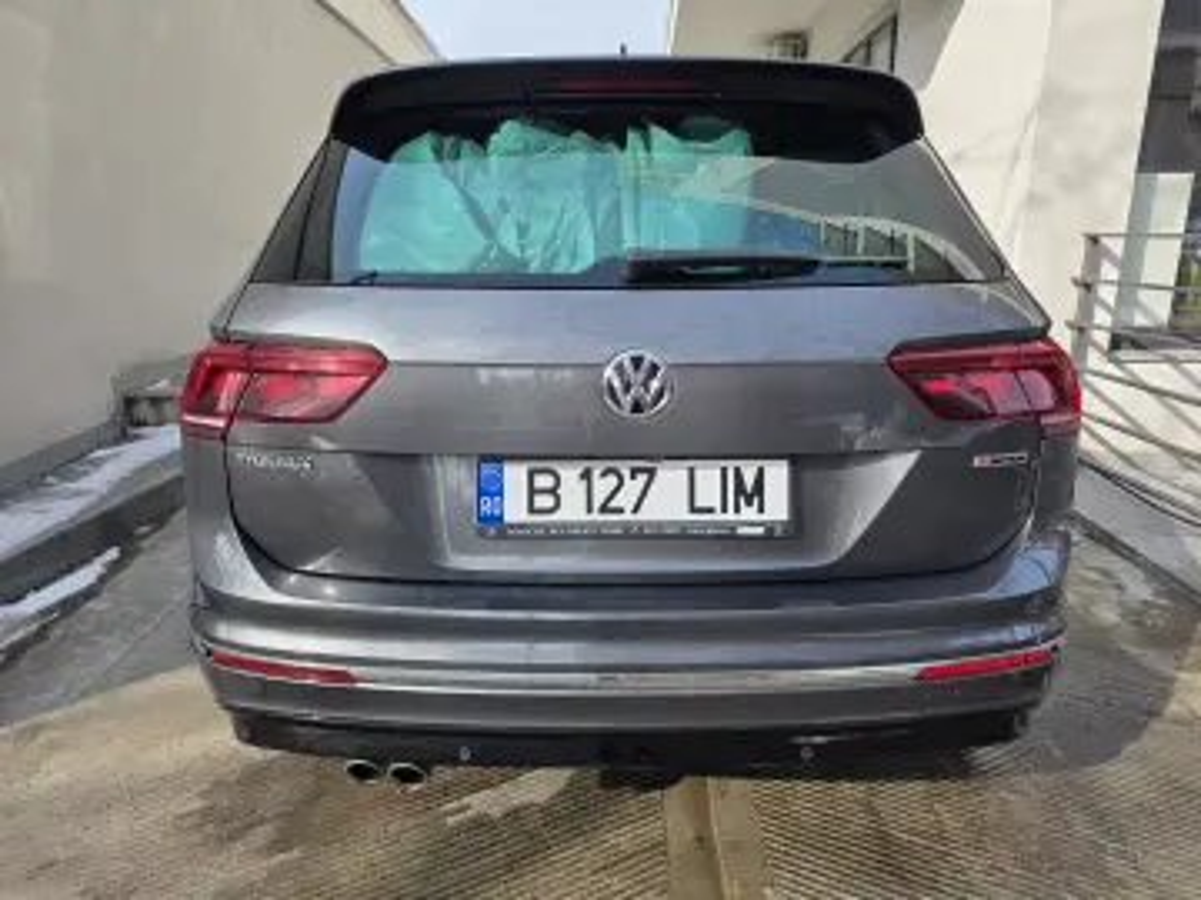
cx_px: 600
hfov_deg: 73.9
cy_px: 450
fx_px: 798
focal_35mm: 23
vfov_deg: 58.9
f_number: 1.7
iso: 80
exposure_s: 1/3168
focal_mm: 6.25
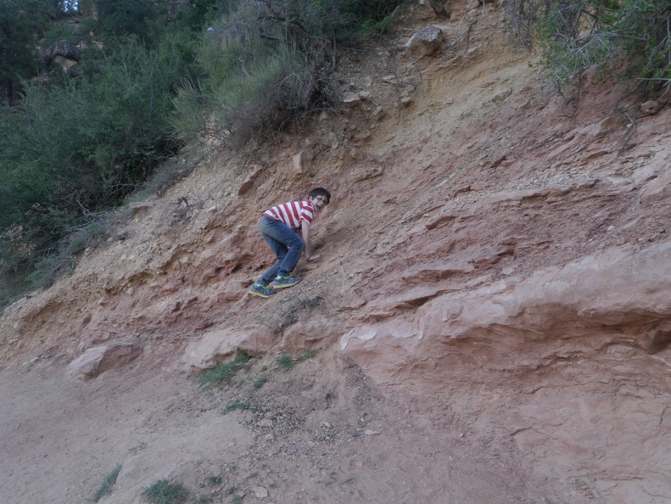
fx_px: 698
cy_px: 252
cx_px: 336
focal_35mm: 36
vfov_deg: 39.7
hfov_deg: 51.3
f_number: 4.2
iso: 320
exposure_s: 1/60
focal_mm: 18
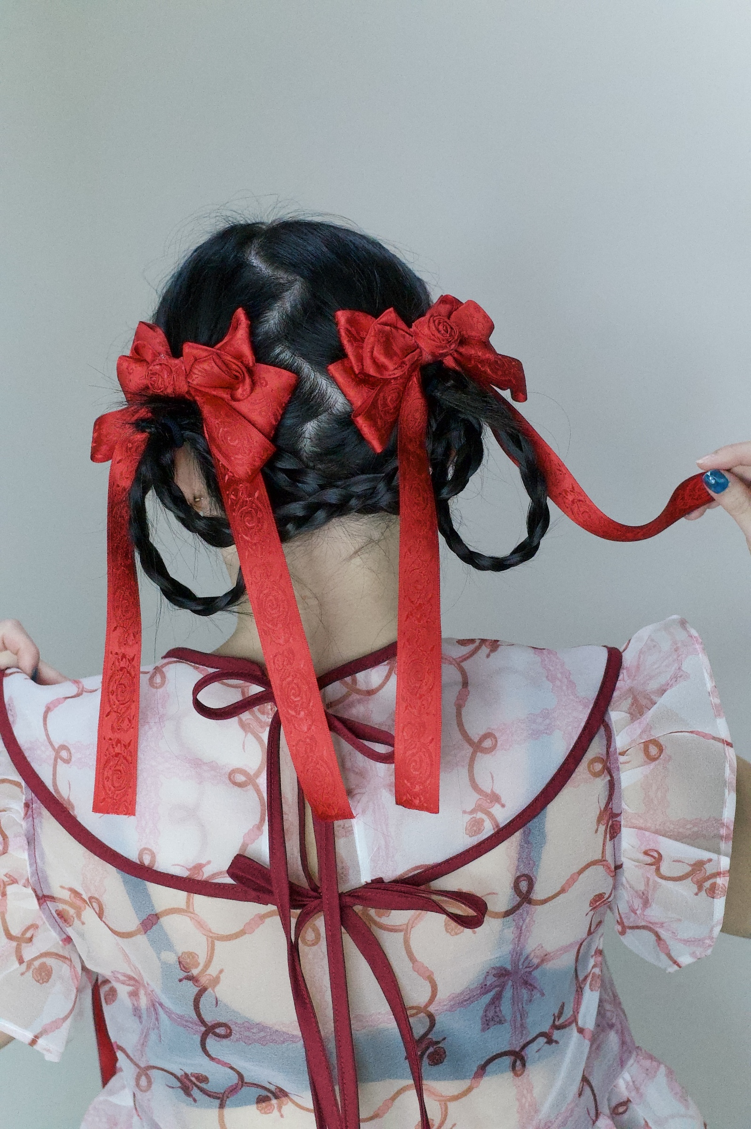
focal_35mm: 47
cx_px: 376
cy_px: 564
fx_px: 1473
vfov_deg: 41.9
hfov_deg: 28.6
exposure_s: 1/1000
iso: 3200
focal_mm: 18.3
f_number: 2.8
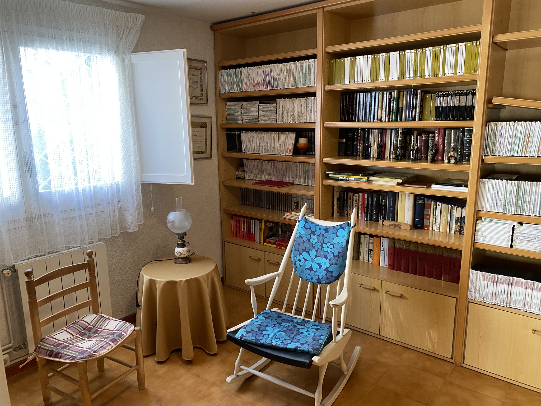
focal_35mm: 26
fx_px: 406
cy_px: 203
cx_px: 270
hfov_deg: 67.3
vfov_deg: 53.1
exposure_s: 1/50
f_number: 1.8
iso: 200
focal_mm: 4.25
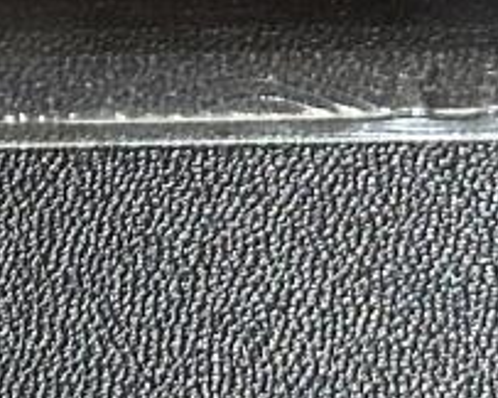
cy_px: -816
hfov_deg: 6.0
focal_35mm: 323
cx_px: 66
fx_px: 4756
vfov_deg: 4.6
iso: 125
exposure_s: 1/50
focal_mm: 6.86
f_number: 1.78
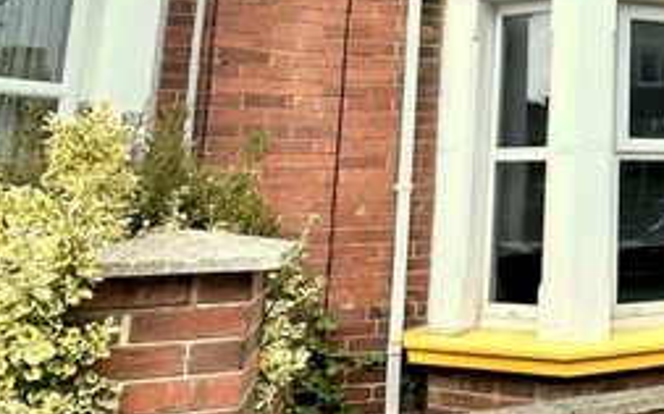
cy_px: 64
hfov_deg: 39.2
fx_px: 742
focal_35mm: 41
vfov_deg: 30.2
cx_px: 737
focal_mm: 2.22
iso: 40
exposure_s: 1/855
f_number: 2.2
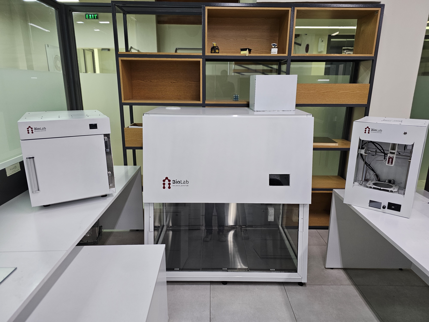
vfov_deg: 58.9
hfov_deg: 73.9
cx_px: 214
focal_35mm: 23
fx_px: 285
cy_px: 161
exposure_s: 1/98
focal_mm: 6.3
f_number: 1.7
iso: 250
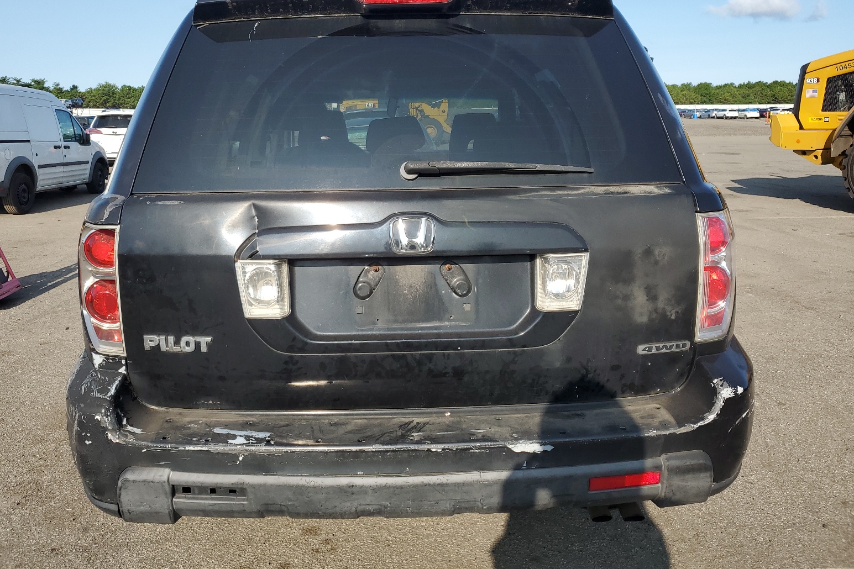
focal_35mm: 28
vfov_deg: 46.2
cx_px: 415
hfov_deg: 65.5
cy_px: 239
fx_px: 664
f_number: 1.5
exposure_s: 1/2500
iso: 50
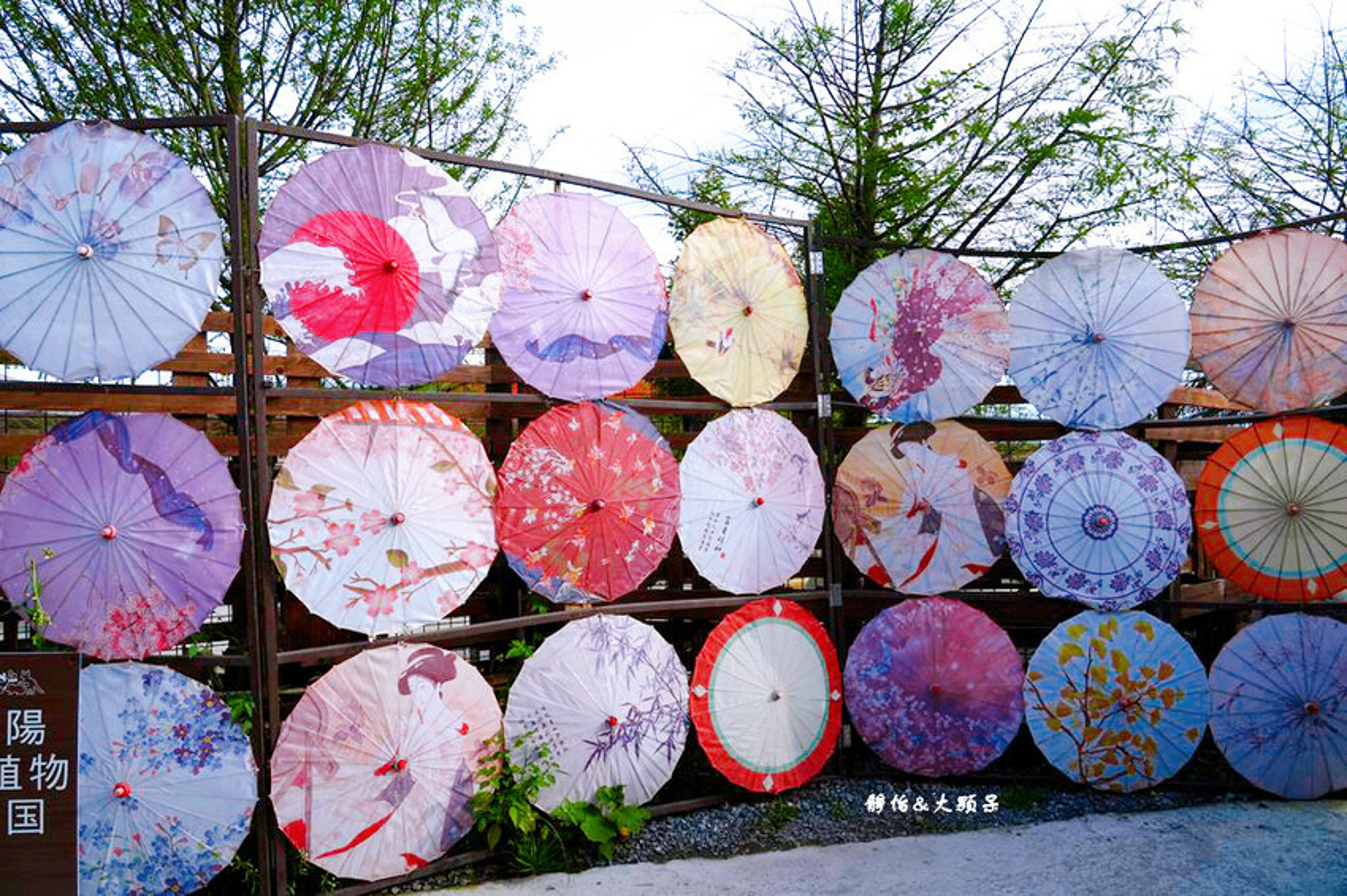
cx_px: 674
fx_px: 898
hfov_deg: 73.8
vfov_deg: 53.1
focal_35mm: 24
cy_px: 448
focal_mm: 24
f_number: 8
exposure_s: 1/500
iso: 320
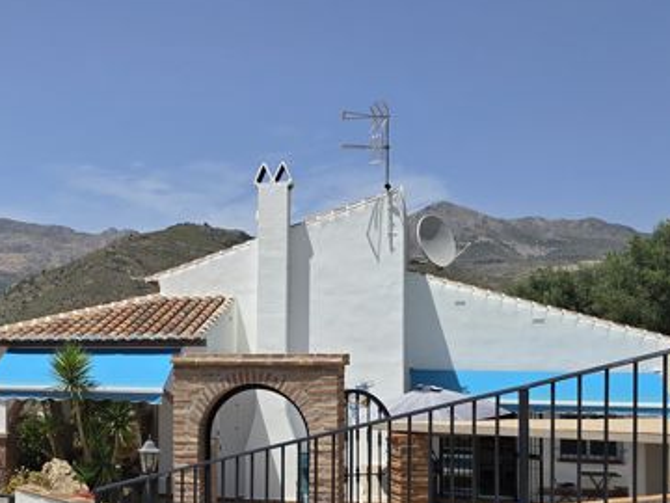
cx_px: 131
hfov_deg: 40.3
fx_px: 871
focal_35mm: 45
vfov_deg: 31.8
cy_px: 360
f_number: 1.7
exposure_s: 1/1358
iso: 12
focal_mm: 6.3
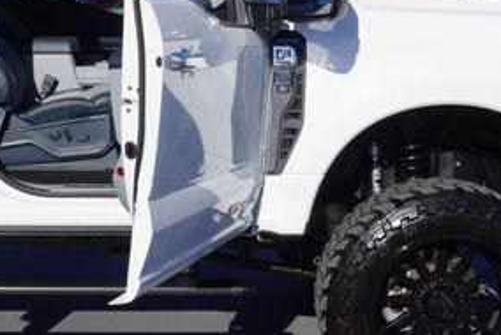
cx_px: 132
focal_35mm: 81
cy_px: 127
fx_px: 1128
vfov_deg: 16.9
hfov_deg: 24.8
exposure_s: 1/200
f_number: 11
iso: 100
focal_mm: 24
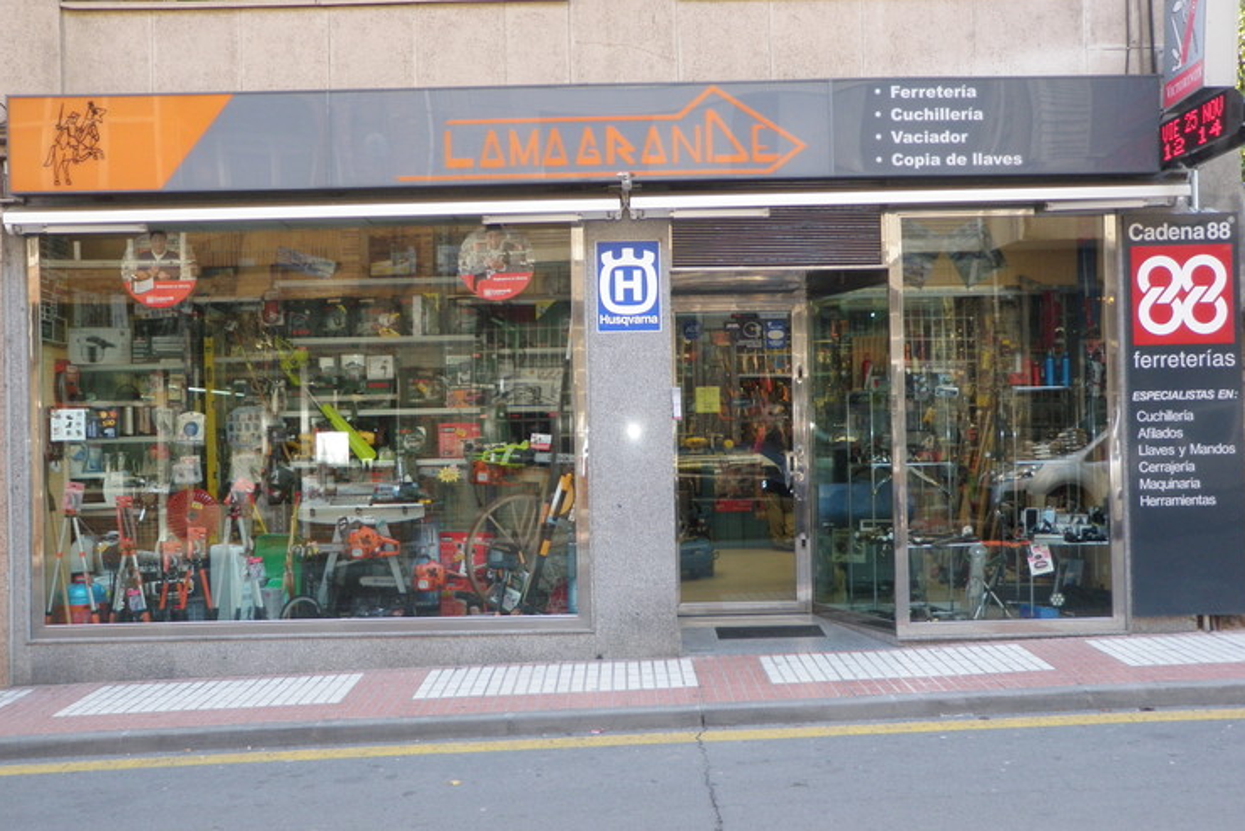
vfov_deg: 35.1
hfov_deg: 50.7
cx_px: 627
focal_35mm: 38
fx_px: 1314
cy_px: 431
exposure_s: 1/40
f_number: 4.1
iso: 160
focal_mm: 6.53
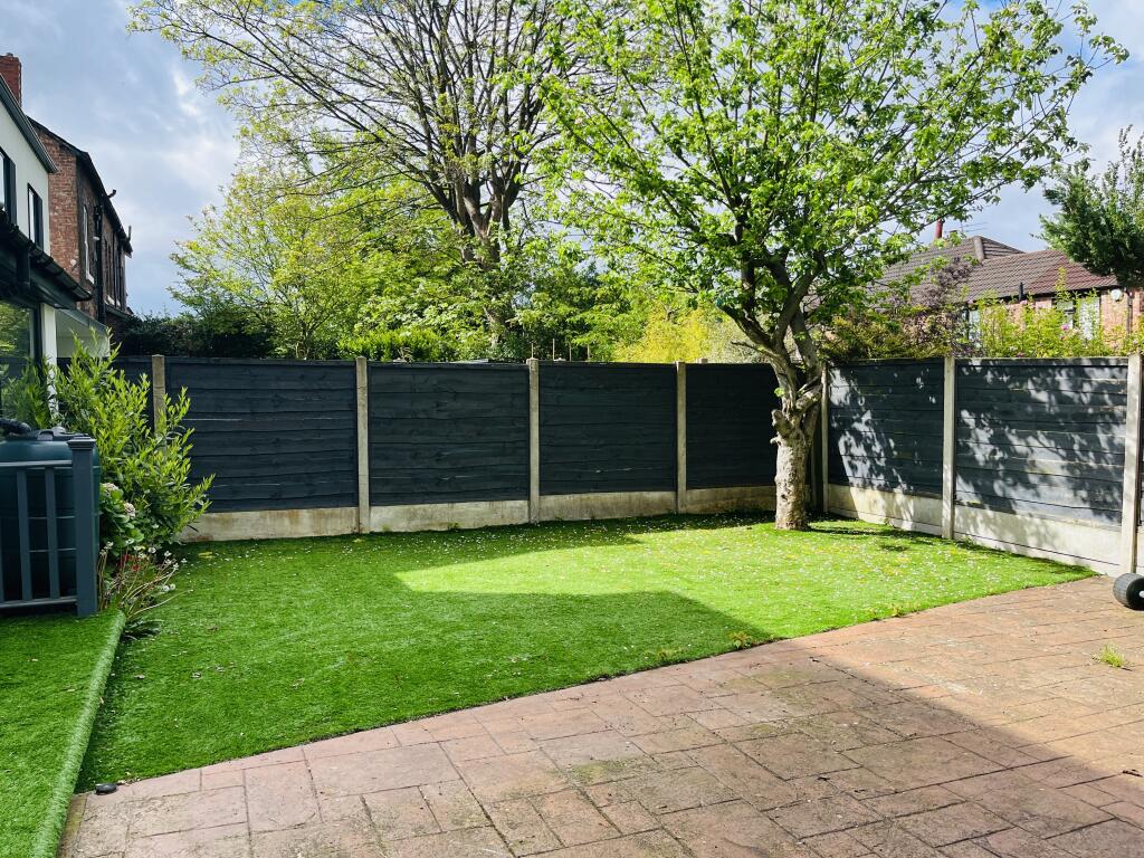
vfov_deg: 53.1
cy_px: 429
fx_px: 859
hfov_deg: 67.3
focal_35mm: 26
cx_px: 572
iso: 50
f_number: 1.6
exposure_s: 1/1372
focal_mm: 5.1
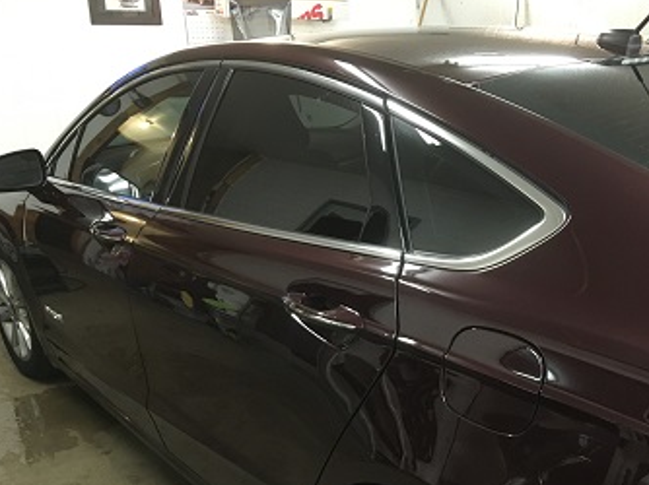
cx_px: 433
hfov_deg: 46.1
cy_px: 290
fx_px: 749
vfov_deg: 35.8
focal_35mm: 40
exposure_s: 1/30
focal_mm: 4.15
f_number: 2.2
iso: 160
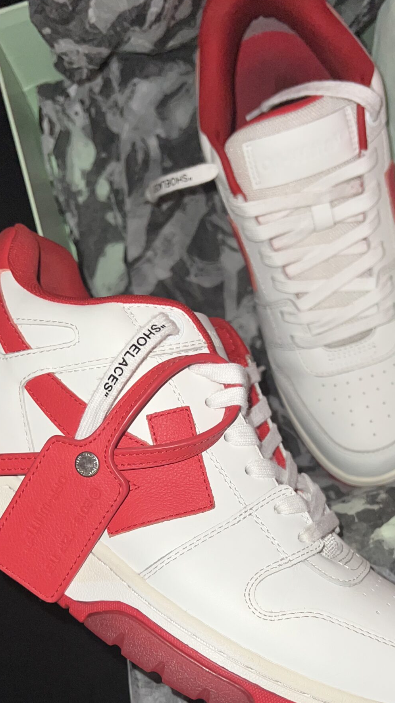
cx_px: 204
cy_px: 471
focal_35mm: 41
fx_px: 763
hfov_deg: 29.0
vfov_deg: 48.5
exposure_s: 1/4
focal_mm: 5.7
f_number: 1.5
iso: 32
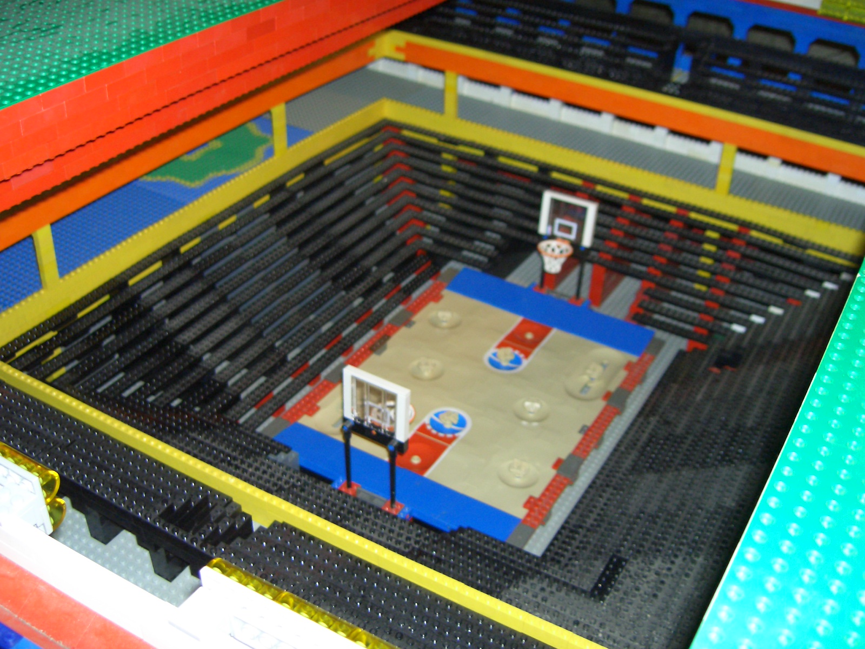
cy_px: 324
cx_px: 432
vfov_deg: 36.8
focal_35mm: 39
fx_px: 975
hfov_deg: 47.9
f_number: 2.8
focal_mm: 8
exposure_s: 1/60
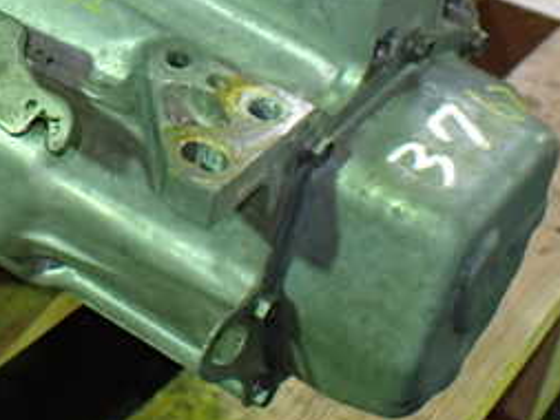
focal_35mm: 90
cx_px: 20
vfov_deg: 16.1
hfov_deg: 21.1
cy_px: -7
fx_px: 1457
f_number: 2.7
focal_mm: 6.83
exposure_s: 1/40
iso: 800
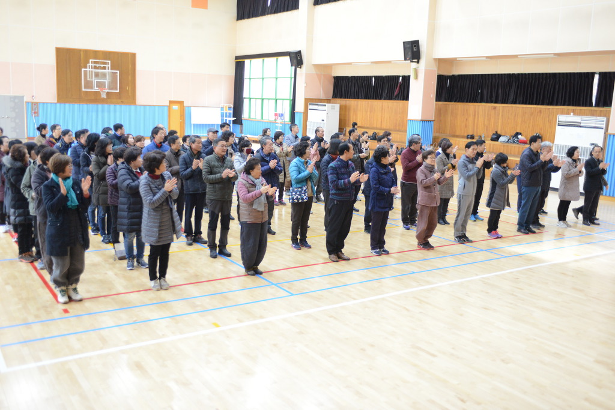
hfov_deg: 54.4
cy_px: 205
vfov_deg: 37.9
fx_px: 598
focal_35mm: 35
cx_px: 308
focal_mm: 35
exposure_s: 1/250
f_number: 2.8
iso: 2800
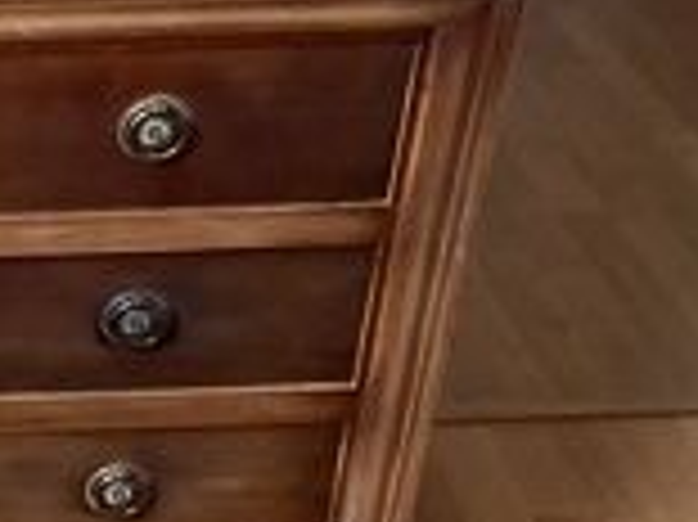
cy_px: 140
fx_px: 1813
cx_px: -230
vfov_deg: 16.3
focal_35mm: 90
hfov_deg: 19.9
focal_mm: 3
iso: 160
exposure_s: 1/60
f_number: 1.8
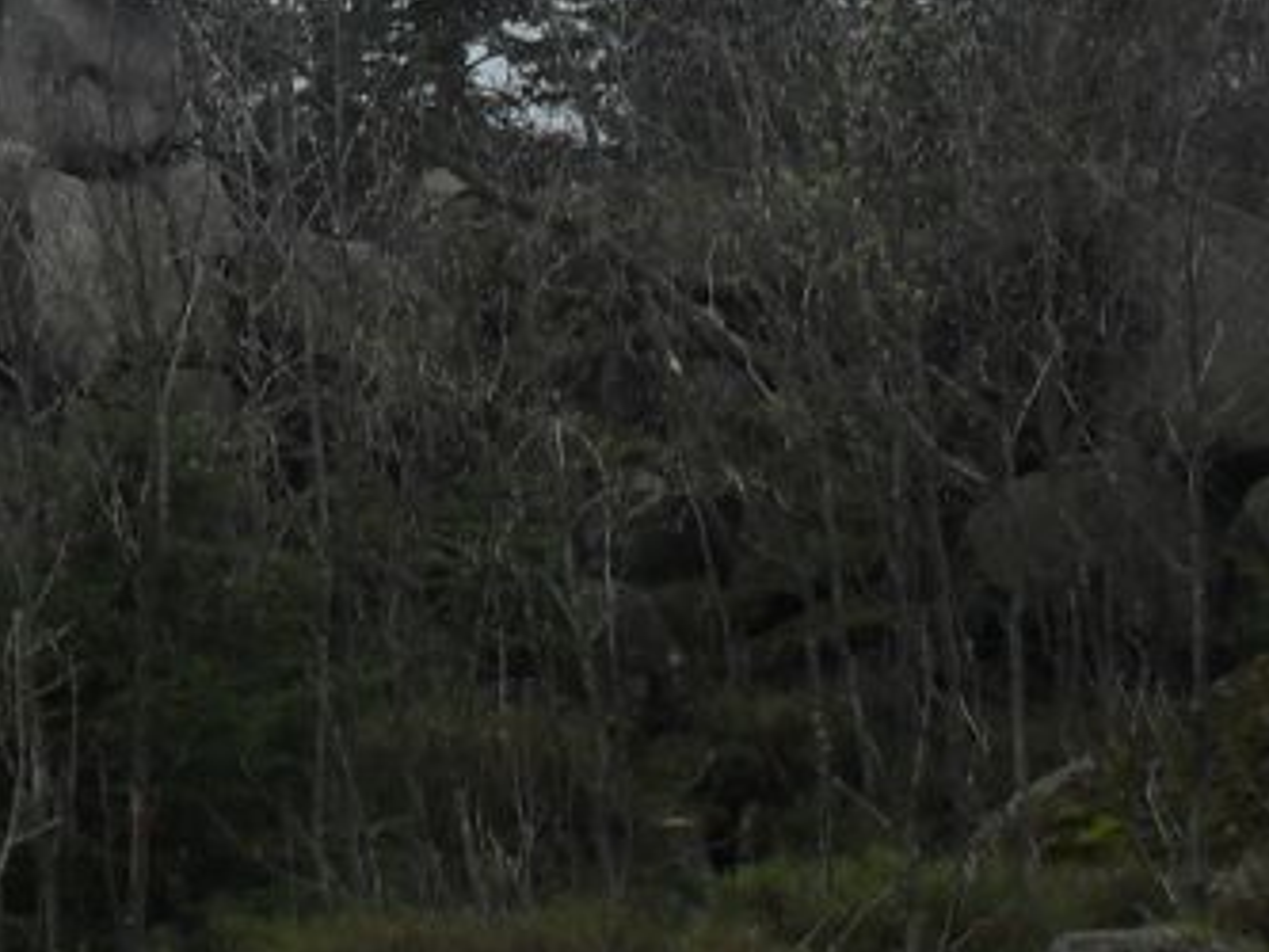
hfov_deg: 15.2
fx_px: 4731
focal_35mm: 129
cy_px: -209
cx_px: 200
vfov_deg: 11.3
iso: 100
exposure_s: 1/180
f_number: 8.4
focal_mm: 6.3
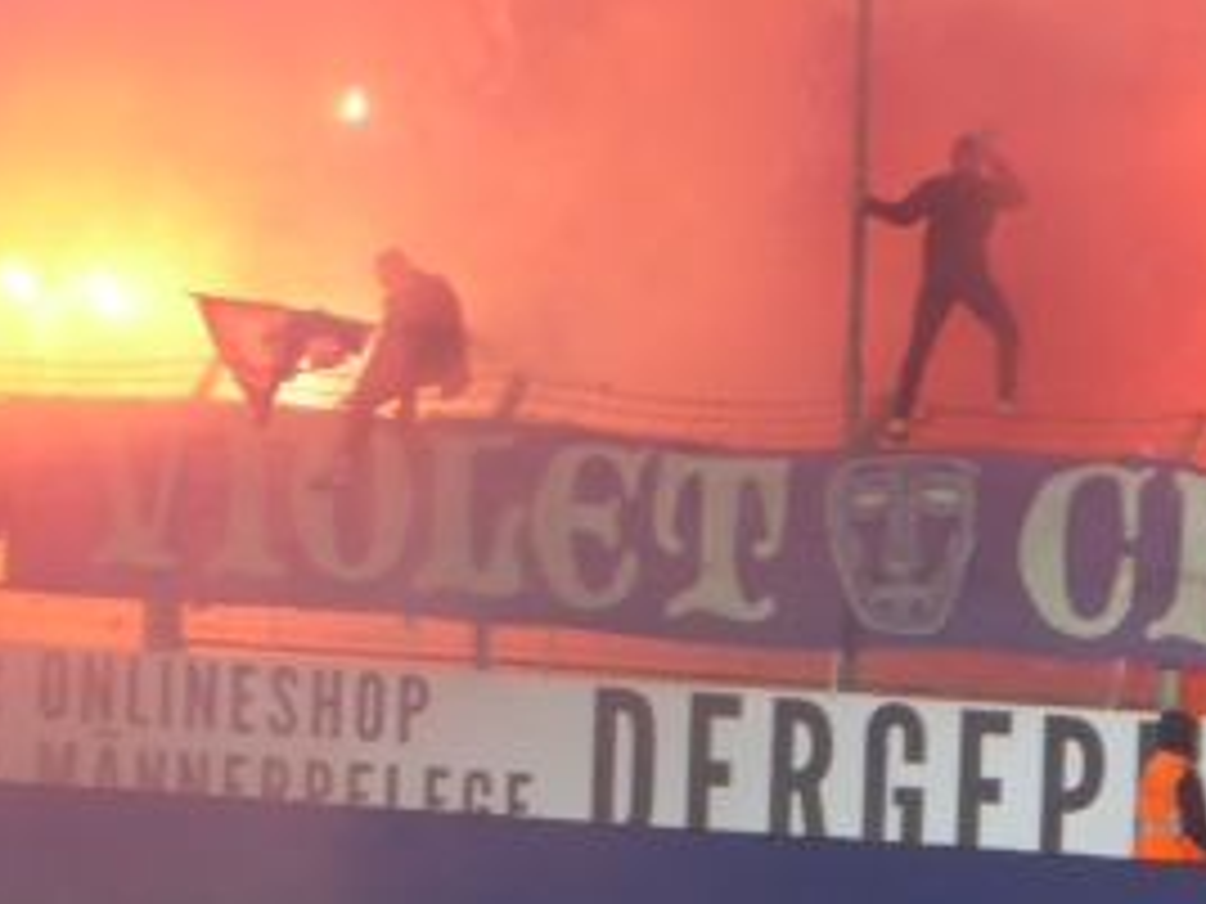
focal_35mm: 782
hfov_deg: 2.5
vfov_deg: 1.9
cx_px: 842
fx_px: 27244
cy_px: 387
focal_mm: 83.4
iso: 400
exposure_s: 1/50
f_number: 6
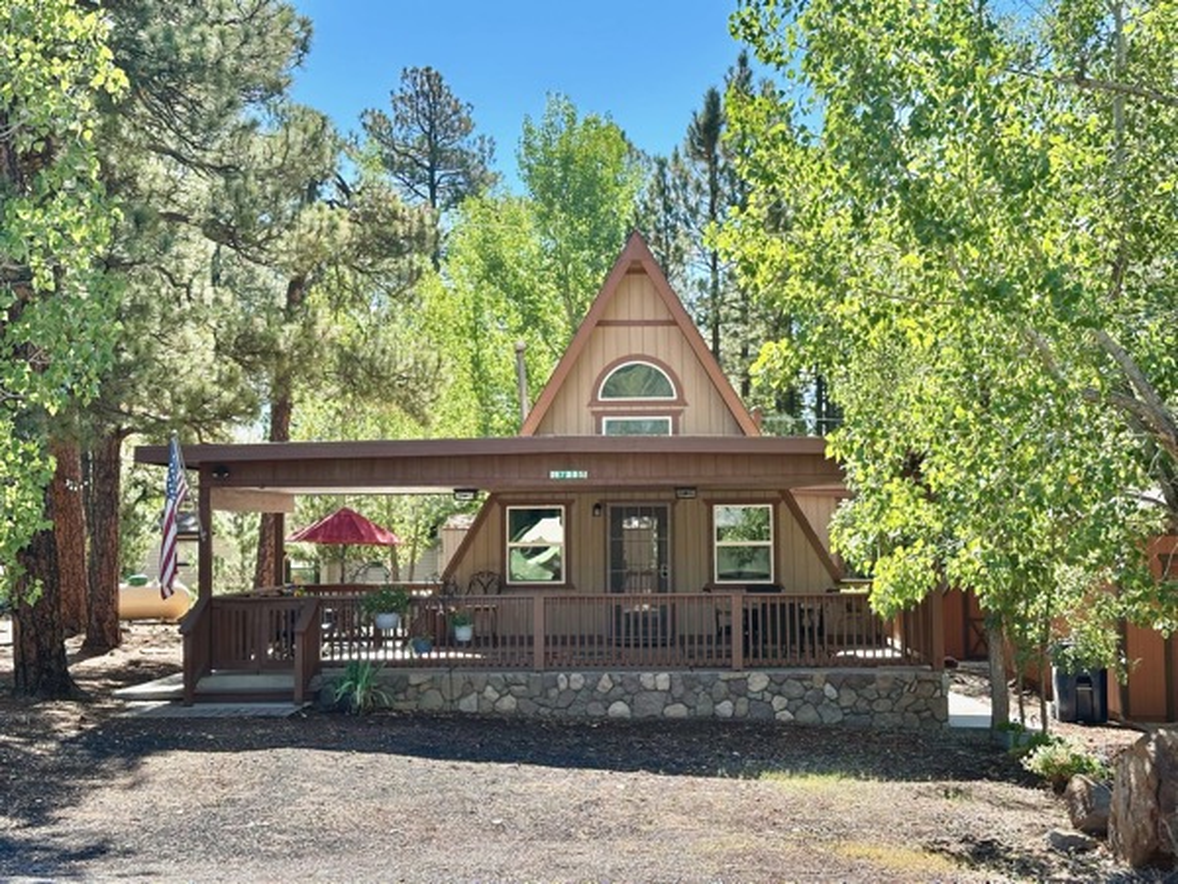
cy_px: 442
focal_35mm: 48
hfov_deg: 39.7
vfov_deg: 30.3
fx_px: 1633
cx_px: 589
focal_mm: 6.86
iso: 64
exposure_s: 1/903
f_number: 1.78
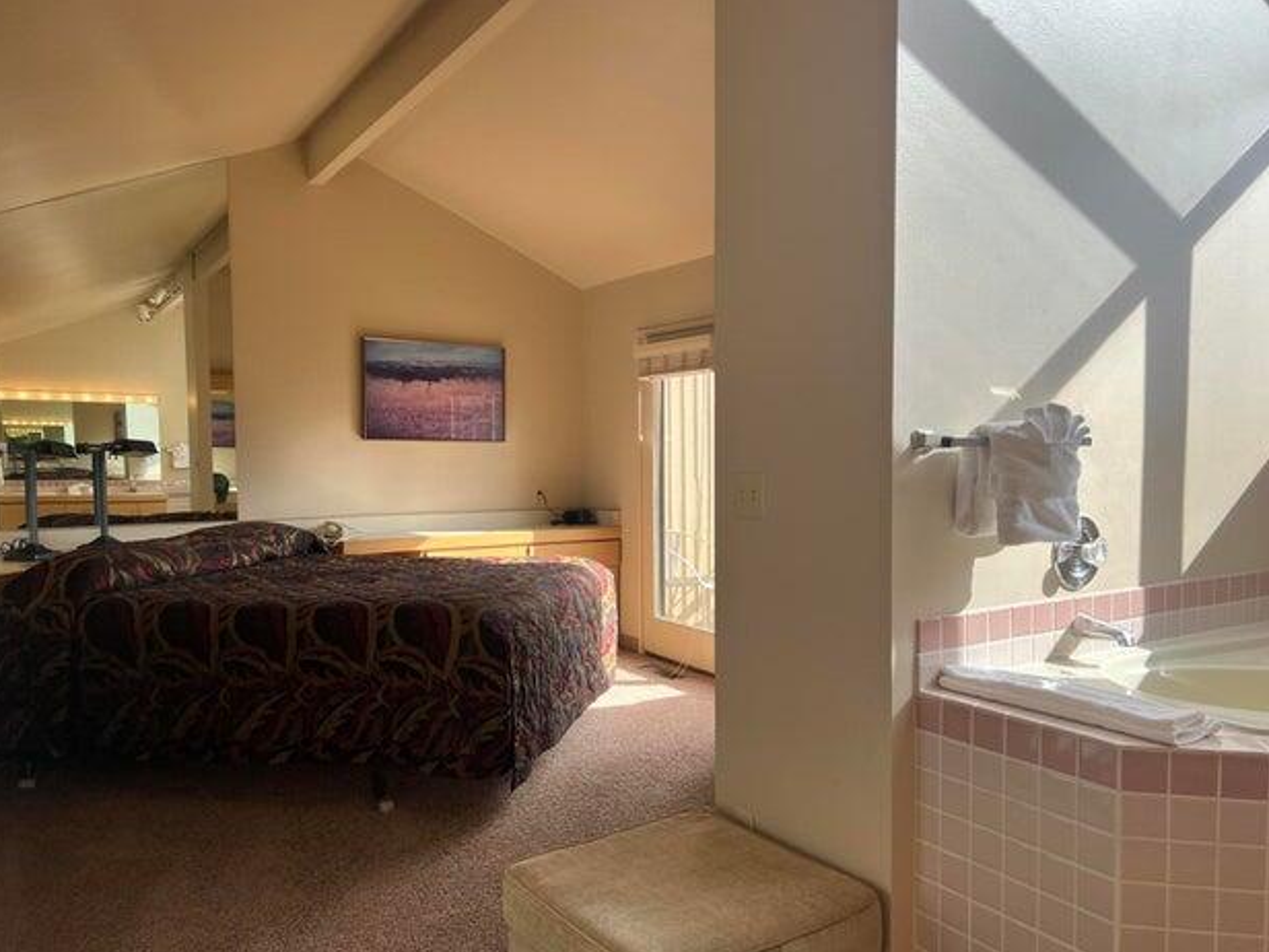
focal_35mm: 27
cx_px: 647
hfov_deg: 65.3
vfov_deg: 51.3
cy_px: 490
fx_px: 990
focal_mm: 5.7
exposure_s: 1/482
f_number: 1.5
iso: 50
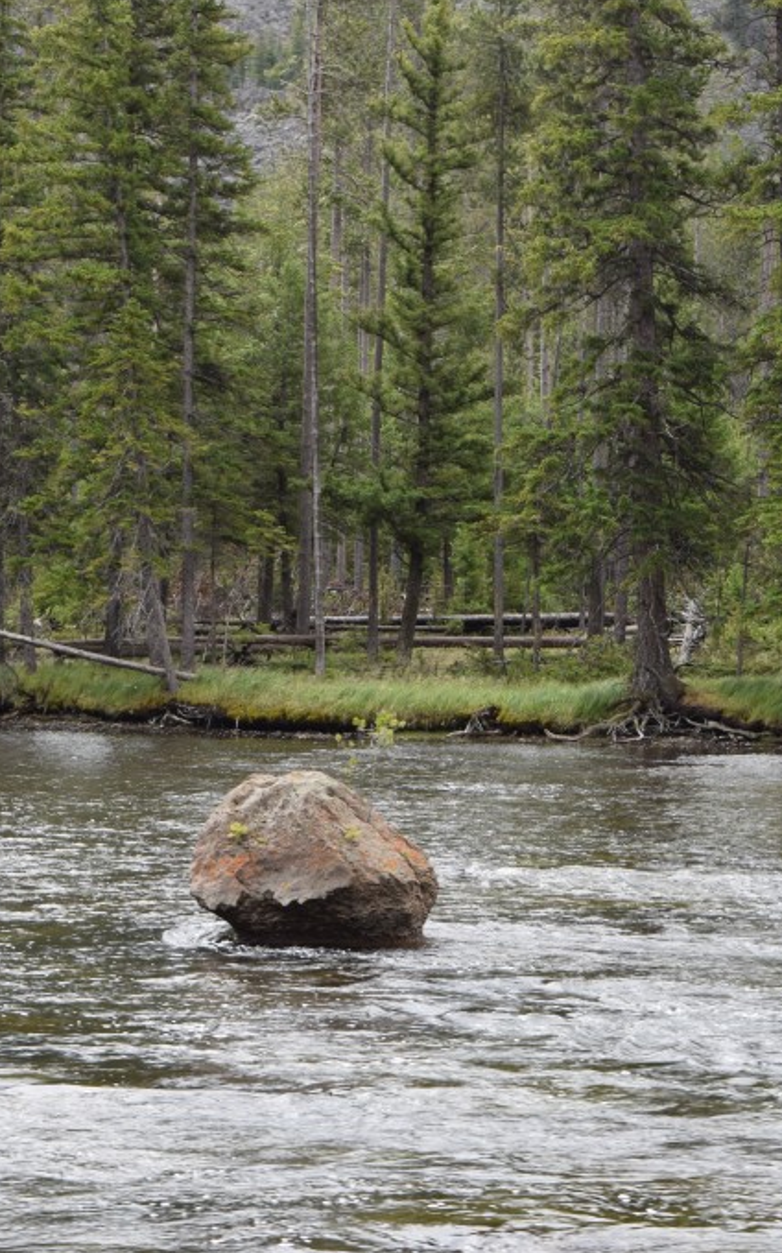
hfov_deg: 10.3
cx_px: 574
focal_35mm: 127
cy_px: 626
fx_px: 4325
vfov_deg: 16.5
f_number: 8
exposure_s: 1/250
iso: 400
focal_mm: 55
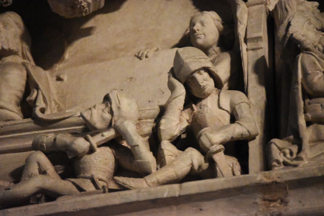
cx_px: 162
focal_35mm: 232
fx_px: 2092
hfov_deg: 8.9
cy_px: 108
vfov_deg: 5.9
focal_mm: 155
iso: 12800
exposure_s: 1/60
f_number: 5.3
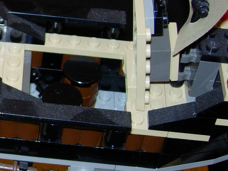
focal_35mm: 128
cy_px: 72
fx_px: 843
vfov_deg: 11.6
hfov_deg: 14.6
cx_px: -84
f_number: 2.9
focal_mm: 8.5
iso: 79
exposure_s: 1/64
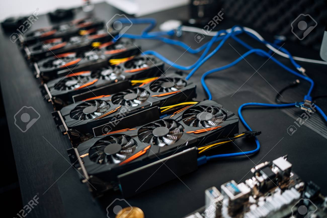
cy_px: 109
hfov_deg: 54.4
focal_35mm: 35
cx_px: 164
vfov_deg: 37.9
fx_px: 318
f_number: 1.6
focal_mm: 35
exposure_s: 1/40
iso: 80
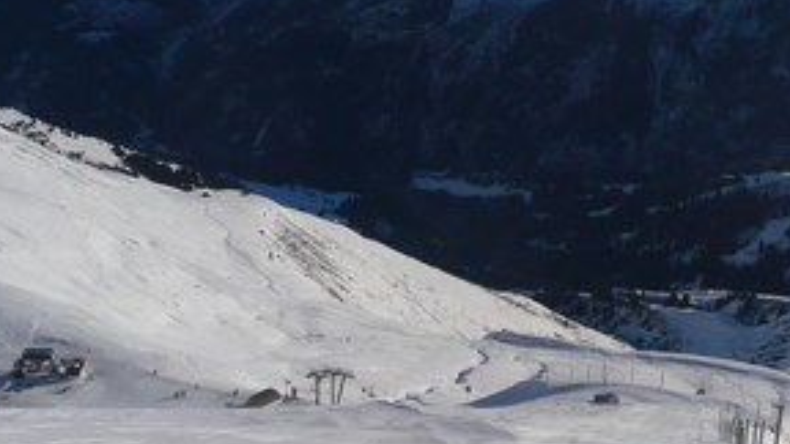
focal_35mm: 70
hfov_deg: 30.0
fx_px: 1466
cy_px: 358
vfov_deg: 17.1
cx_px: 518
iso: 100
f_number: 8
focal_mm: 6.1
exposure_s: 1/640
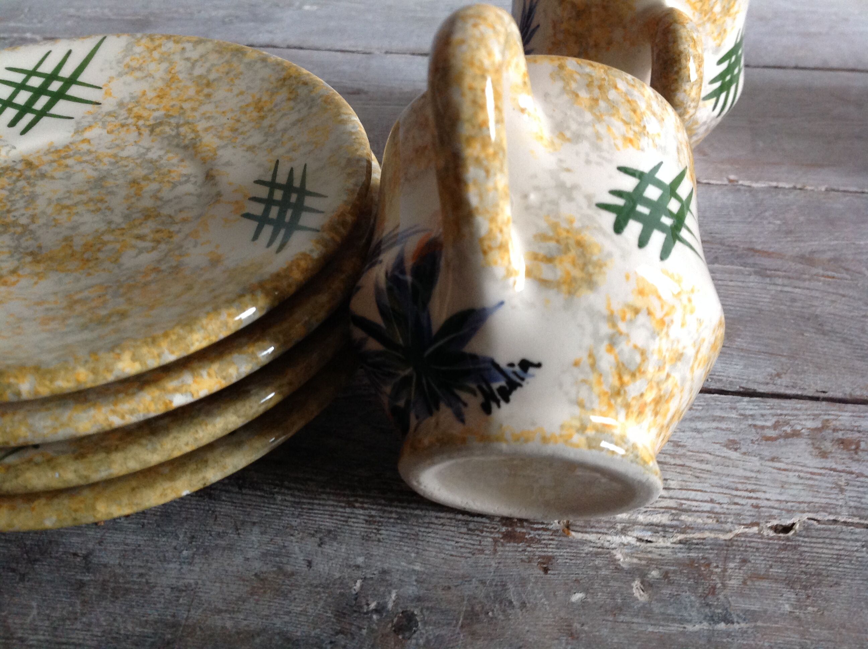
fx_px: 876
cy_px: 324
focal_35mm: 35
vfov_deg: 40.6
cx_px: 434
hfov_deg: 52.7
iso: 200
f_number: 2.4
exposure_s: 1/15
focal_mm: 4.28
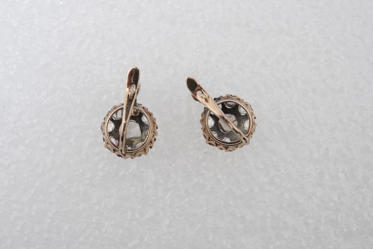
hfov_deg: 43.6
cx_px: 186
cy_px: 124
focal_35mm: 45
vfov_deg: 29.9
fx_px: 466
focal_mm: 30
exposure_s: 1/125
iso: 500
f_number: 16
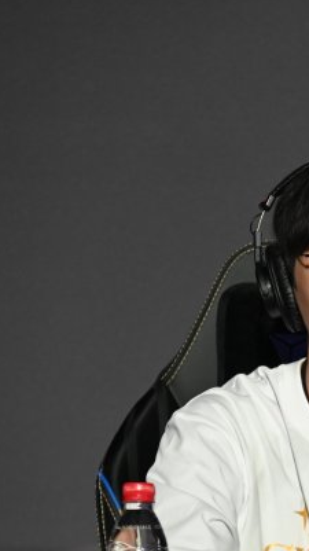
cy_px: 357
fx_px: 6100
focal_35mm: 418
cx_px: 401
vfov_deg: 5.2
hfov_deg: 2.9
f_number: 6.3
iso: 3200
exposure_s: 1/125
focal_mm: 200
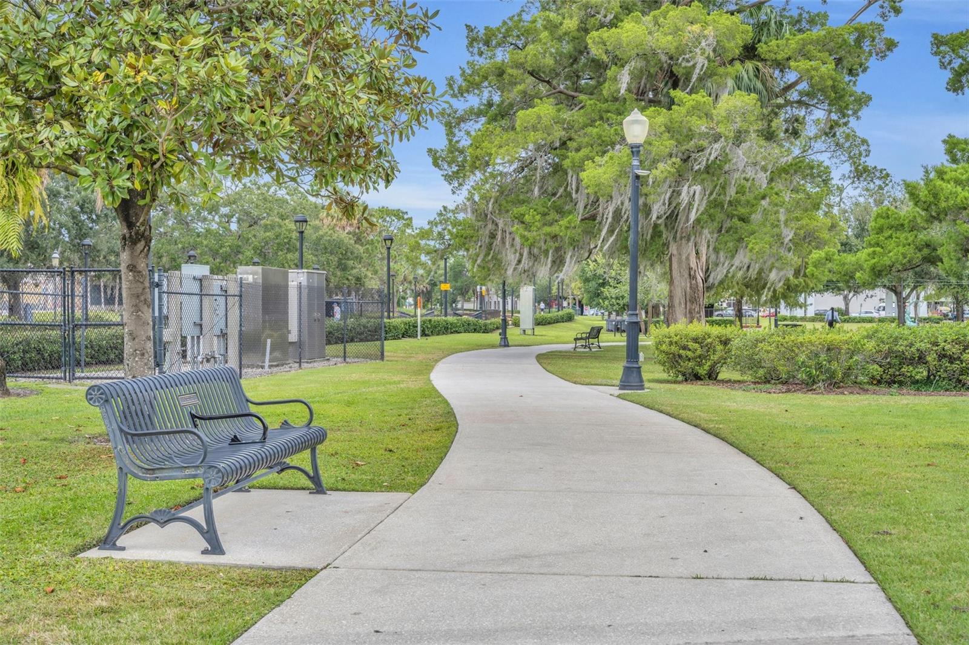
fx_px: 1184
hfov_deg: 44.5
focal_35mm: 44
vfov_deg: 30.5
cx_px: 484
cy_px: 322
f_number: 7.1
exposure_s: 1/100
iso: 100
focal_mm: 44
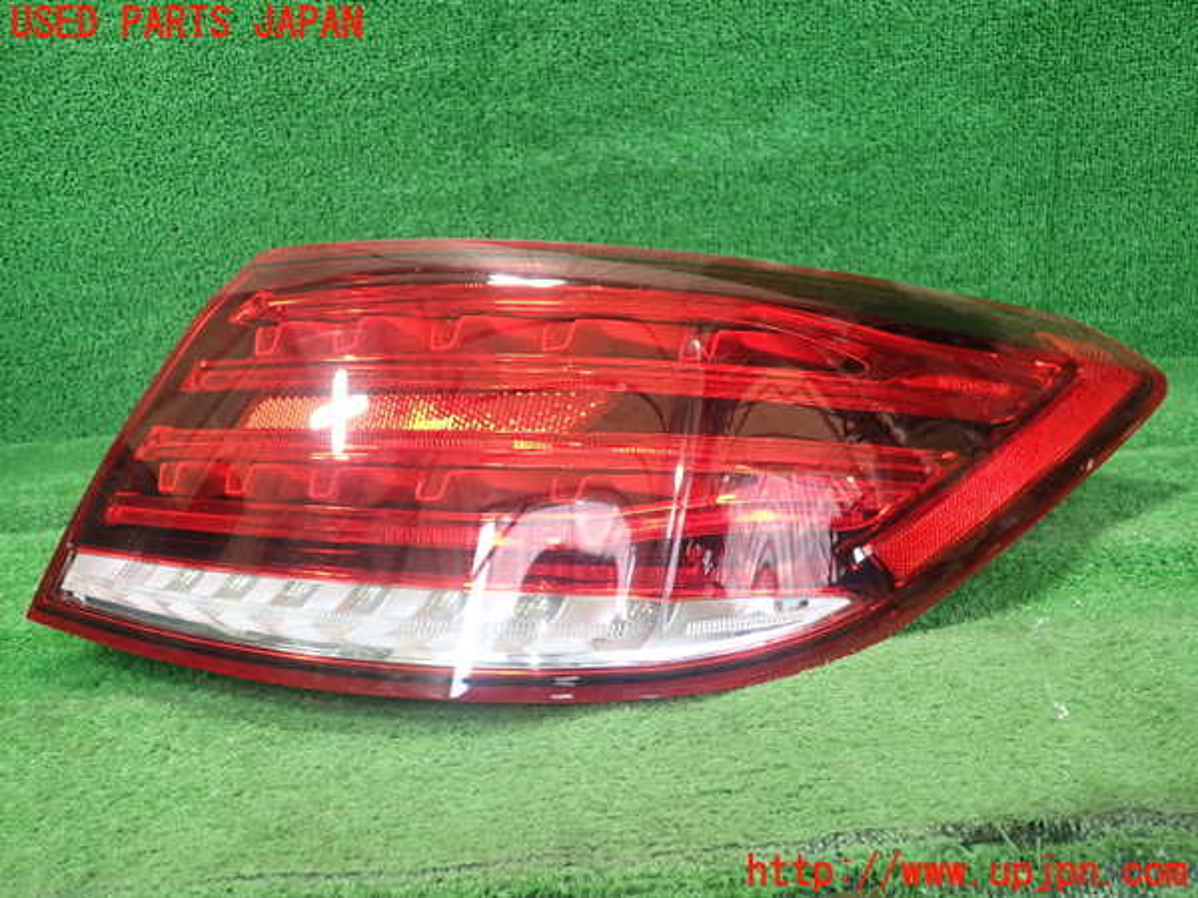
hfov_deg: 60.0
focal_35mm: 30
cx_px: 599
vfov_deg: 46.8
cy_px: 449
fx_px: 1038
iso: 400
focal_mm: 5.5
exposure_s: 1/125
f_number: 2.3
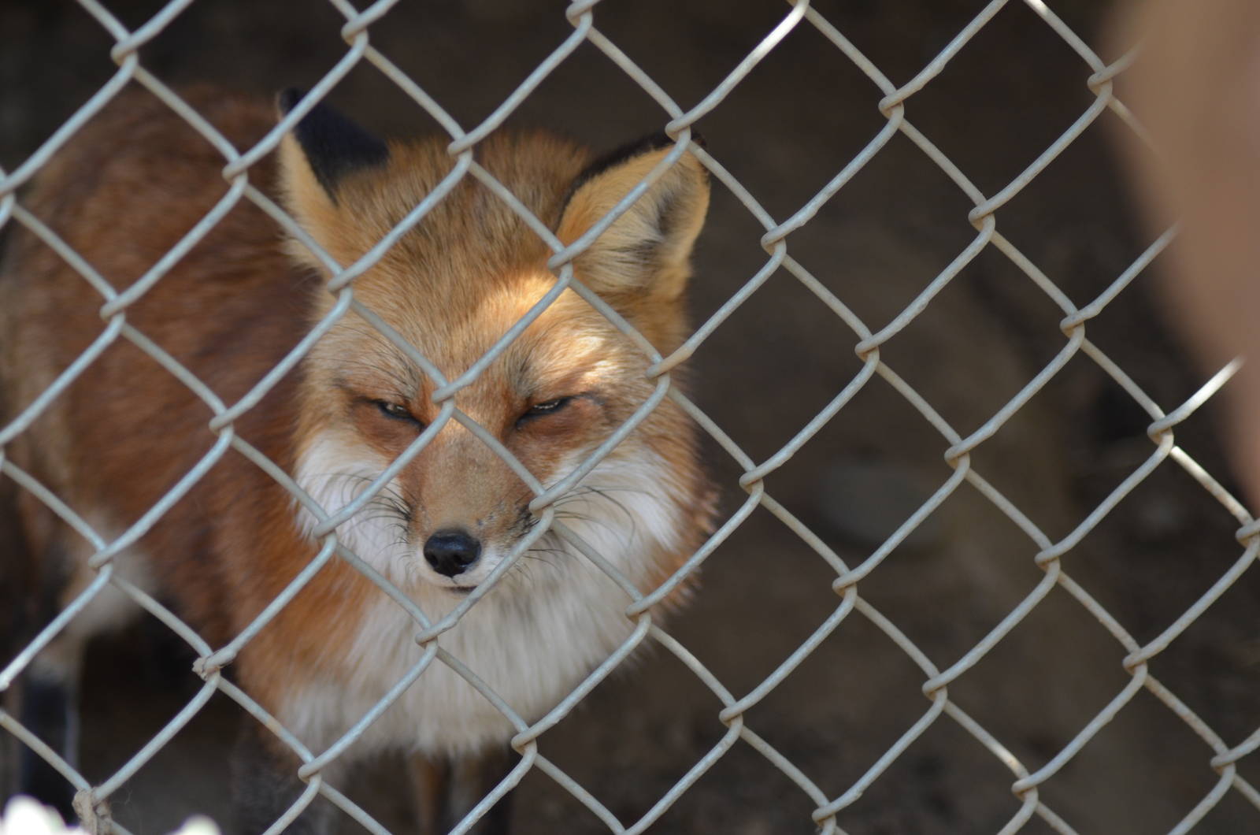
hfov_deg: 11.8
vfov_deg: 7.9
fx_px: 6078
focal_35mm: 174
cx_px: 630
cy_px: 418
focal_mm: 116
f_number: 4.2
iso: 400
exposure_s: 1/250
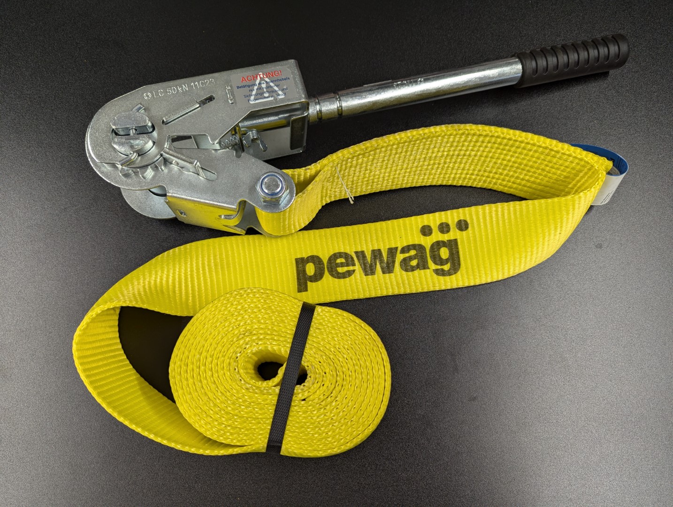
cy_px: 254
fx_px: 467
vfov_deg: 56.9
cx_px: 336
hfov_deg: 71.5
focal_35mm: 24
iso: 83
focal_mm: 6.81
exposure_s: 1/79.2
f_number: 1.85
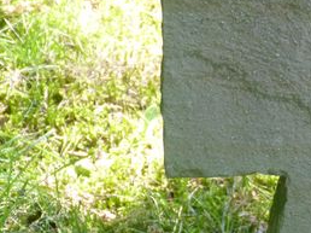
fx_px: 4075
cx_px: 514
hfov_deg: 4.3
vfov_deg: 3.3
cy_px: -72
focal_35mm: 454
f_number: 3.6
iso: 200
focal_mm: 23.5
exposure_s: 1/80
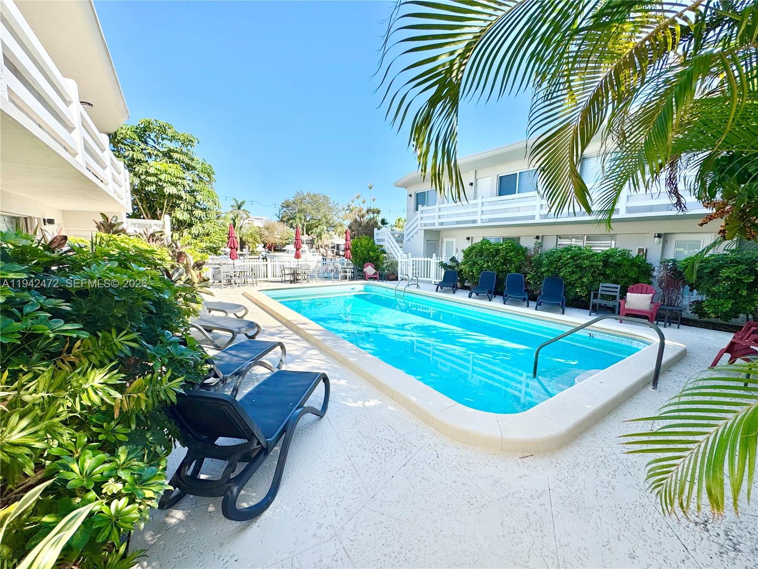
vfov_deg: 85.7
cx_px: 379
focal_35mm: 14
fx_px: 307
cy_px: 284
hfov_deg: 102.1
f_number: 2.2
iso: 50
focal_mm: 2.22
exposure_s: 1/1567
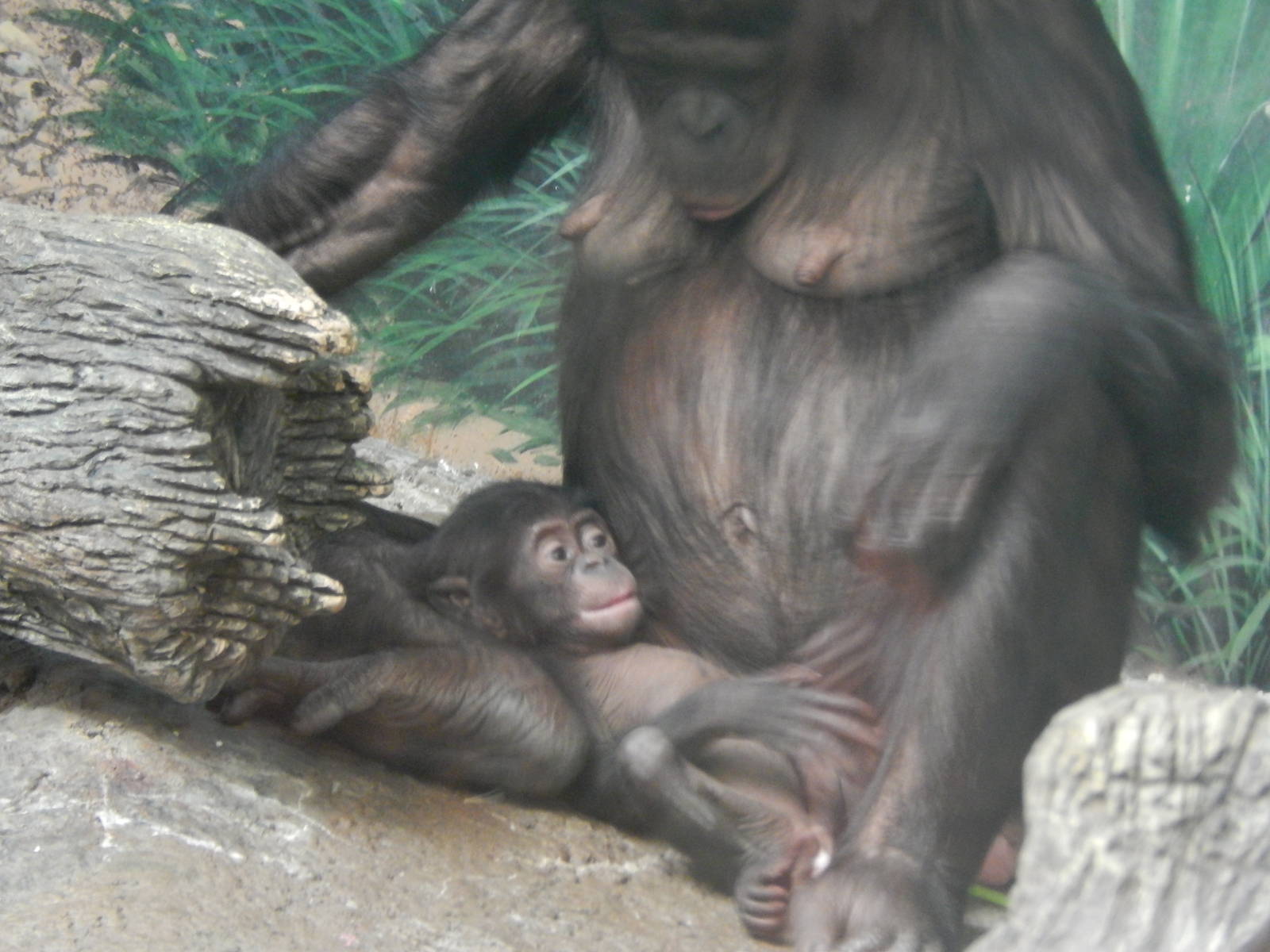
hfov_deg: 7.0
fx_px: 10346
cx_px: 635
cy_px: 476
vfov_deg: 5.3
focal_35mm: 282
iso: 800
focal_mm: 50.1
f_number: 5.7
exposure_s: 1/5
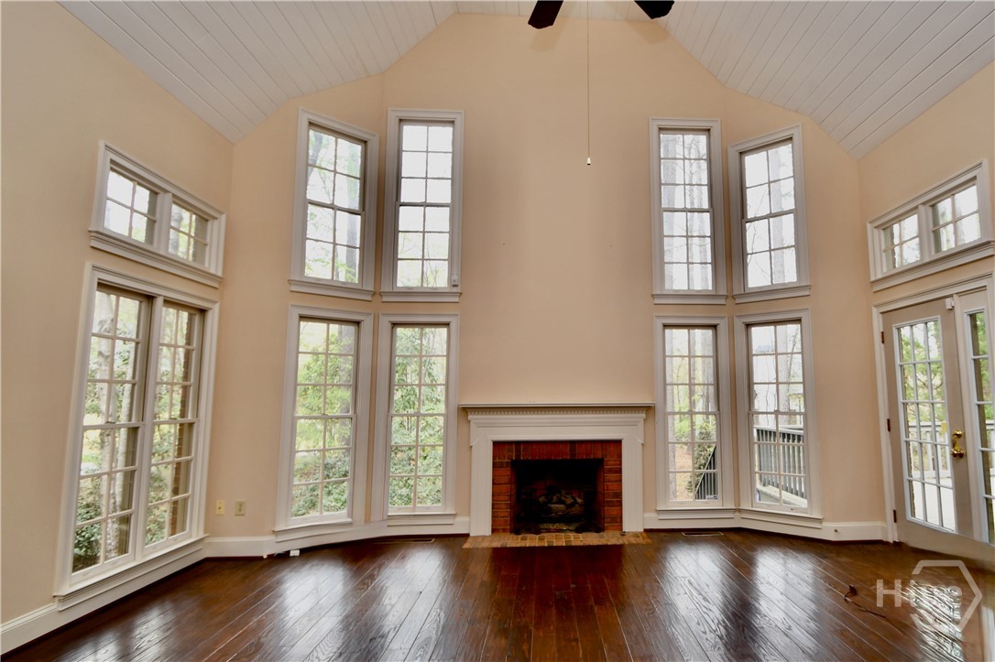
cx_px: 498
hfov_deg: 100.4
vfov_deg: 77.3
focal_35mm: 15
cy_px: 331
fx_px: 414
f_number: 4
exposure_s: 1/60
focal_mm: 10
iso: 200
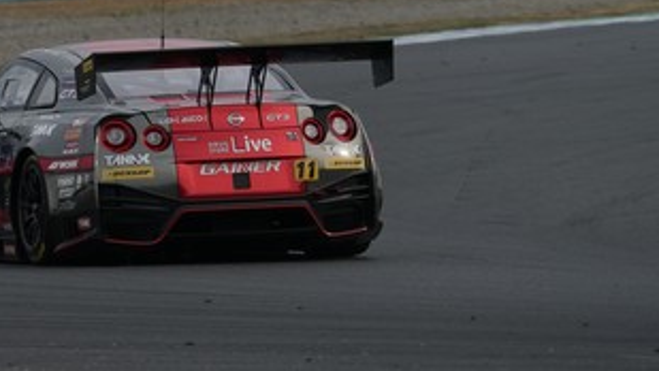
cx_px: 62
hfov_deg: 2.3
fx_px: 16675
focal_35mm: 954
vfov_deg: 1.3
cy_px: -132
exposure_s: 1/800
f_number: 8
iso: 400
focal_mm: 391
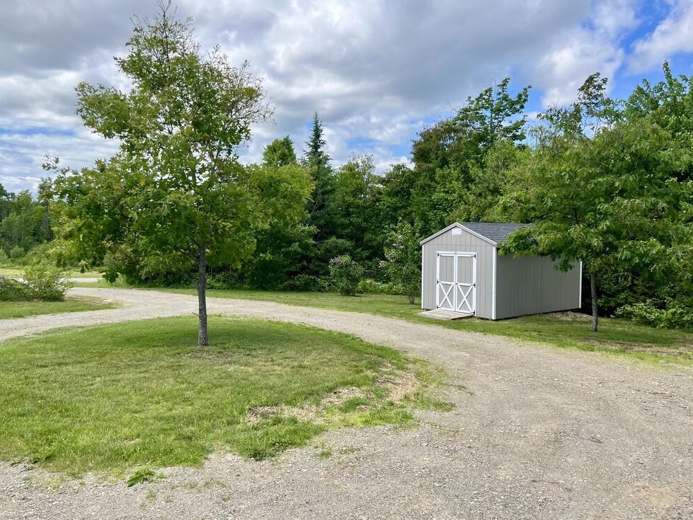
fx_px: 541
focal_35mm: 27
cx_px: 339
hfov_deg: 65.3
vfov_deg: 51.4
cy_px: 261
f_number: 1.6
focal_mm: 5.1
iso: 50
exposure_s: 1/1832
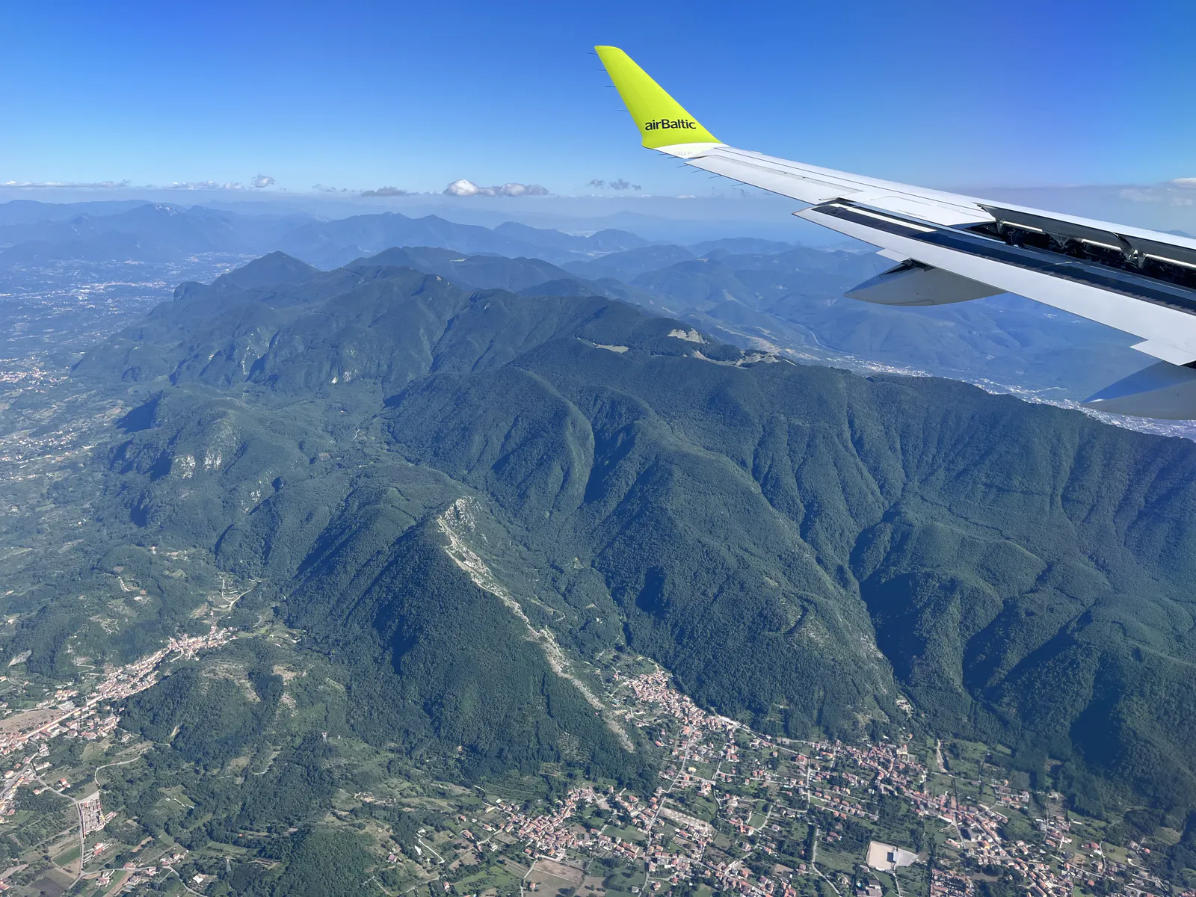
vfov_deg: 53.1
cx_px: 598
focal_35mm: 26
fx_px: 898
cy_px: 448
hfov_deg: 67.3
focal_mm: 5.1
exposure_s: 1/2688
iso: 50
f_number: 1.6
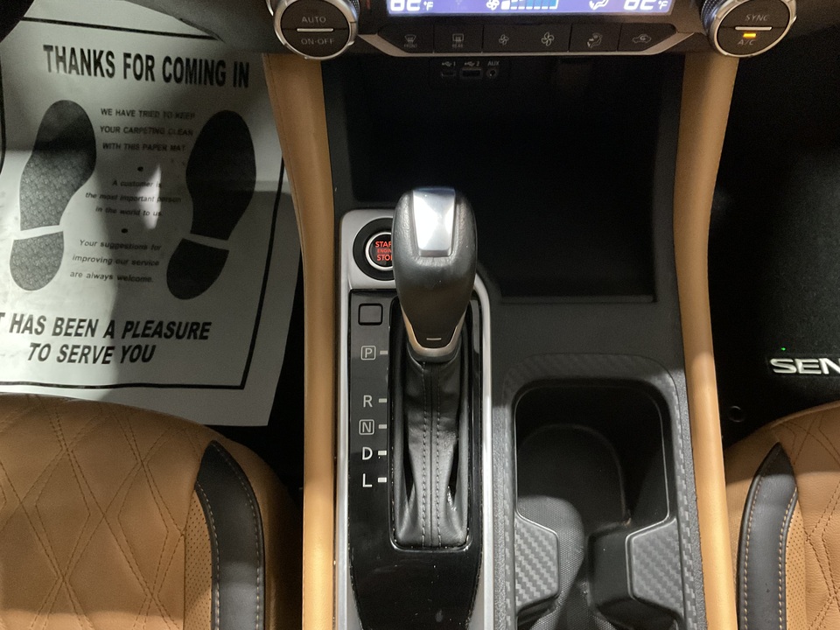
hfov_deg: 61.7
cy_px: 315
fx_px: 704
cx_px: 420
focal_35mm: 29
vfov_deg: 48.2
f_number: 1.8
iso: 500
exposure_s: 1/24
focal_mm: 3
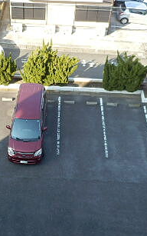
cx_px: 34
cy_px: 141
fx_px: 340
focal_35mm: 53
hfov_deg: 24.1
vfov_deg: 38.0
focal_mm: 4.2
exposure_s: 1/200
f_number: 3
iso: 80
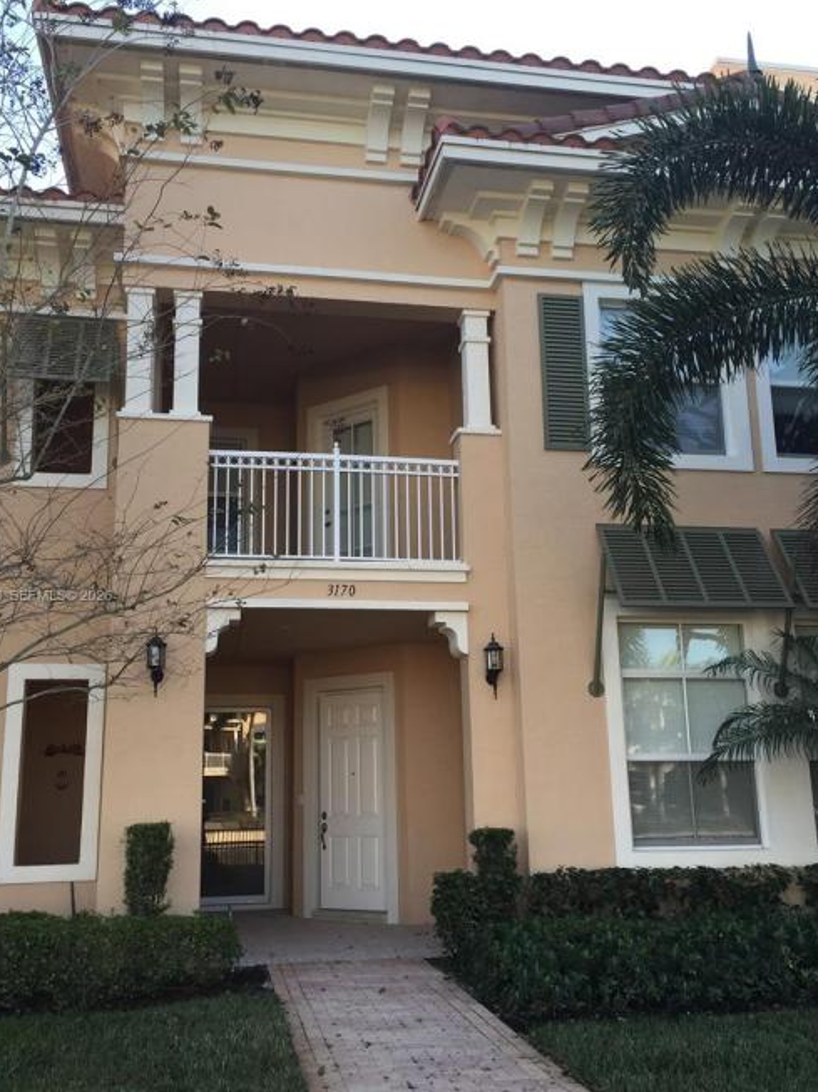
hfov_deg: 44.1
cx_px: 378
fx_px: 1009
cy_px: 597
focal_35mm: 32
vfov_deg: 56.7
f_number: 2.2
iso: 32
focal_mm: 4.15
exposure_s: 1/302
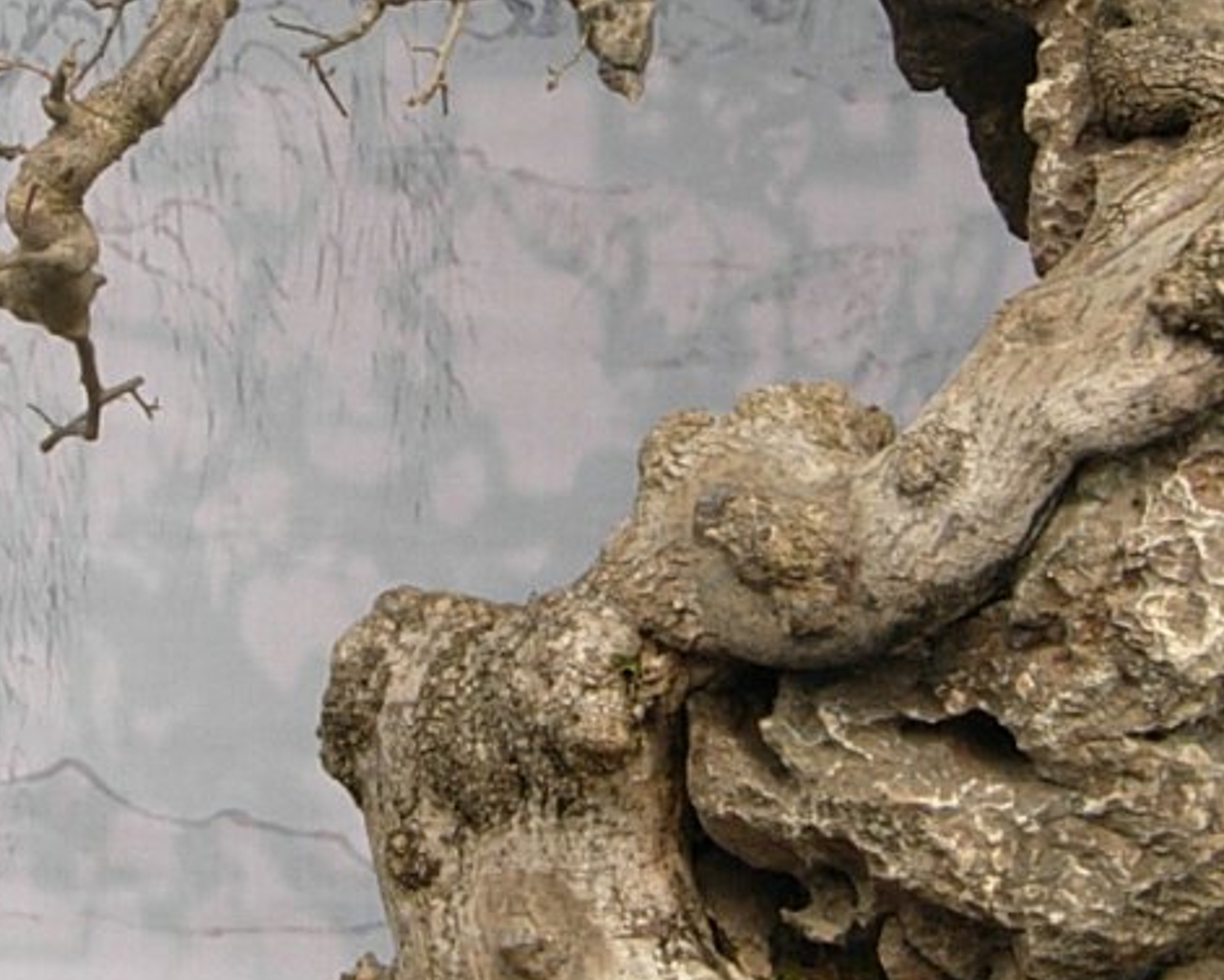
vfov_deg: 11.4
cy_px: 84
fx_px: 4855
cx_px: 548
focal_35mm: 134
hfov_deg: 14.4
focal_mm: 7.5
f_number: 5.4
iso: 50
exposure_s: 1/215
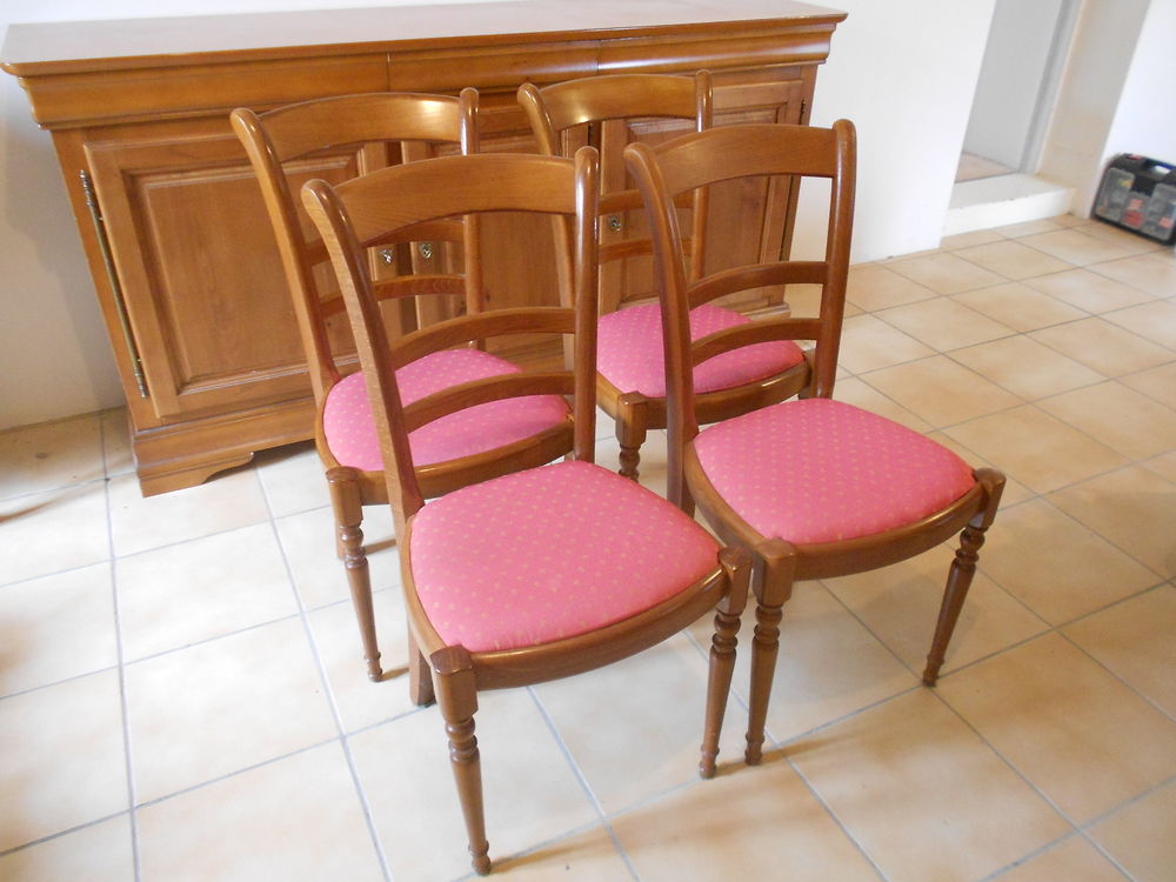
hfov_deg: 67.3
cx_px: 588
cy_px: 441
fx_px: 883
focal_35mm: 26
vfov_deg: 53.1
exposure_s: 1/6
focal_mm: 4.6
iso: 400
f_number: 3.2
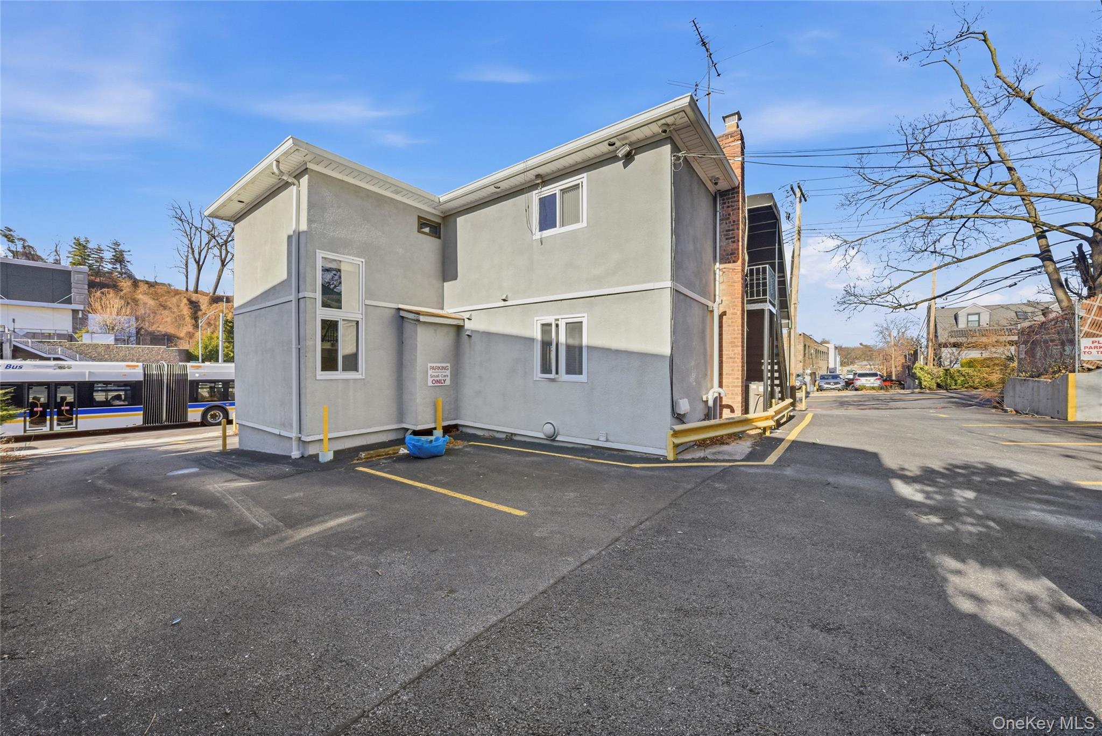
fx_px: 368
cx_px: 551
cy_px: 368
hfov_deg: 112.6
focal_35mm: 12
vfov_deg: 90.1
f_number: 9
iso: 800
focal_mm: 12
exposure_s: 1/4000
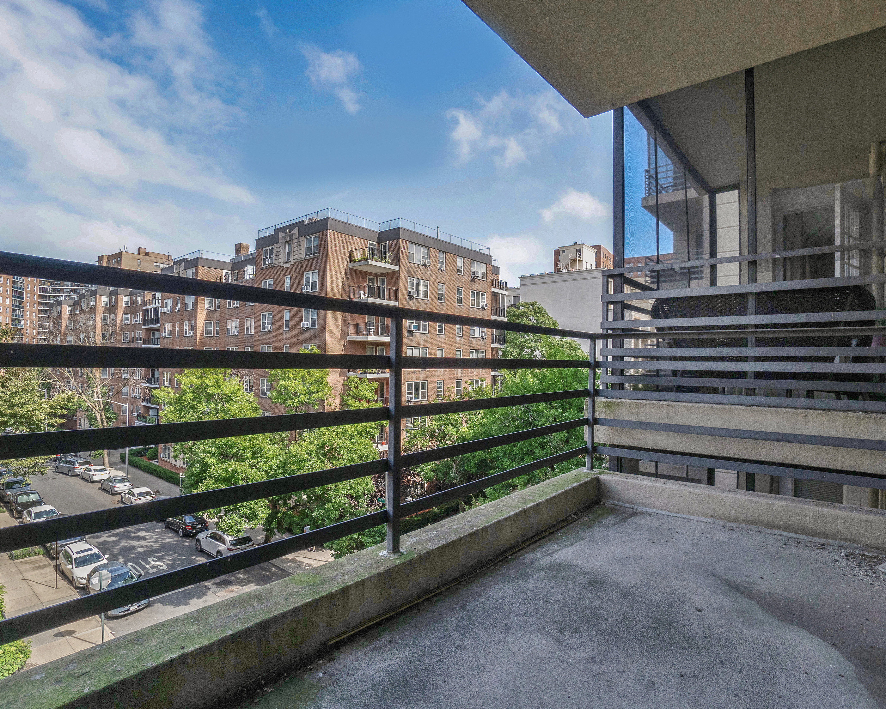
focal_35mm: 17
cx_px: 455
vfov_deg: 77.0
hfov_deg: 89.6
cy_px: 355
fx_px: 446
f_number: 9
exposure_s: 1/100
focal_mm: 10
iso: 640
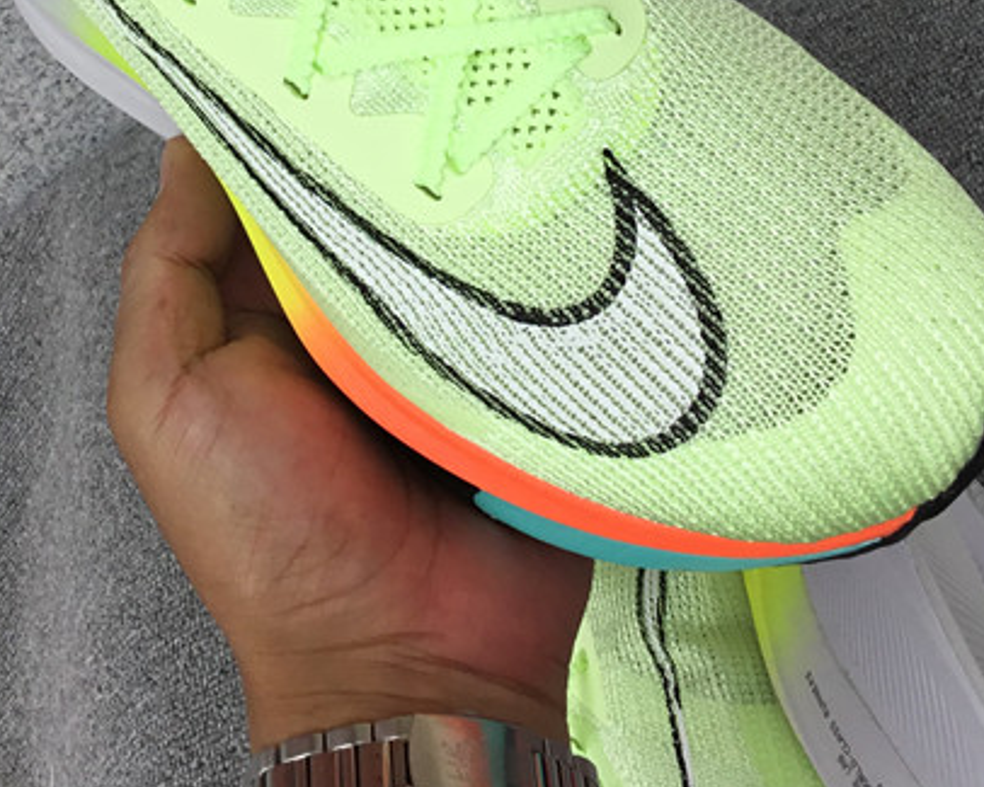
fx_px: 1952
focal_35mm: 67
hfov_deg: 28.3
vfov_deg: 22.1
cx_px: 434
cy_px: 21
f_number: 2.4
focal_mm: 3.3
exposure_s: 1/370
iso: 25
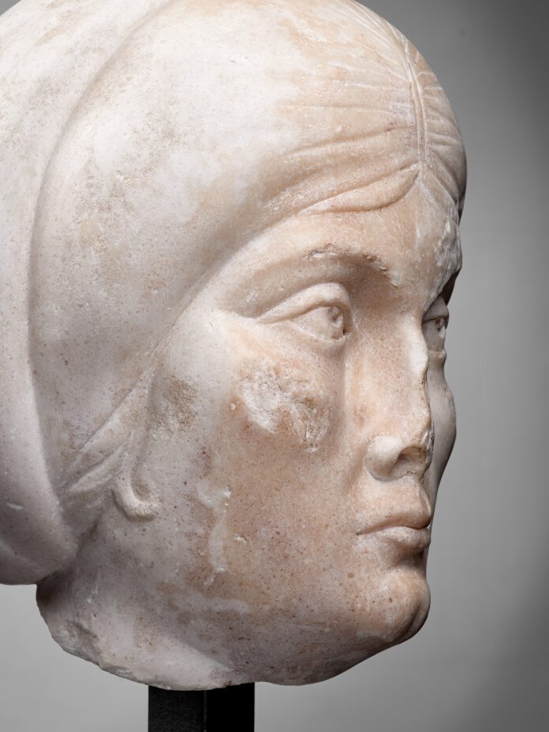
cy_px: 383
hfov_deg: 16.2
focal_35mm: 91
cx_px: 154
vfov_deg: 21.5
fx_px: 1925
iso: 200
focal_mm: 80
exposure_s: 1/125
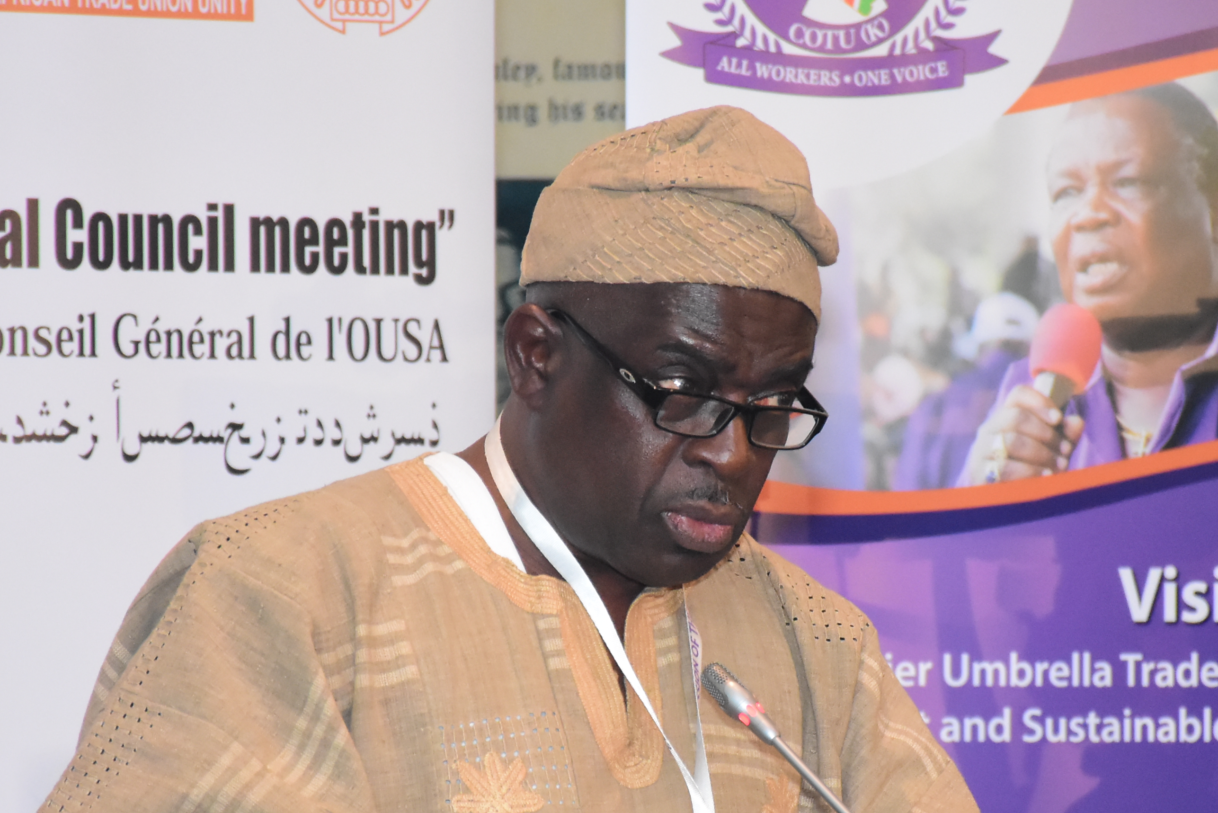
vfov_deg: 3.7
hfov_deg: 5.6
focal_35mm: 367
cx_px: 715
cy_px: 542
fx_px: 12420
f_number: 5.6
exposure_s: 1/80
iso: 3200
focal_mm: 140
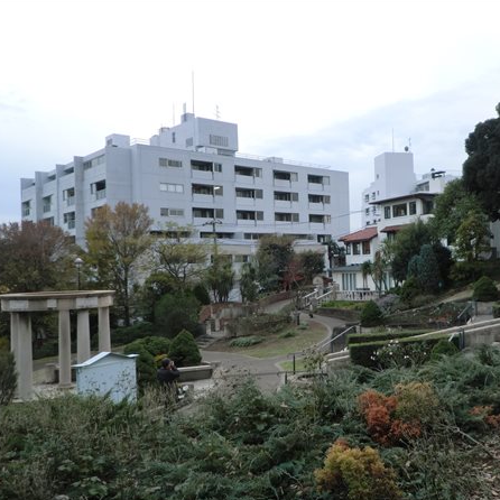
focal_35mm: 33
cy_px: 262
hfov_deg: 49.3
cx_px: 313
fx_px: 539
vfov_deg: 49.7
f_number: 2.8
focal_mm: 4.7
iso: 50
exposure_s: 1/60
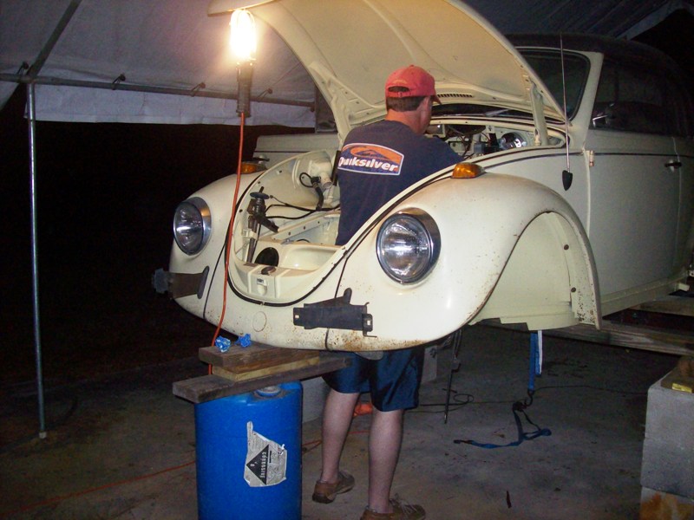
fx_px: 722
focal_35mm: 36
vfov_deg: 39.7
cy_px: 260
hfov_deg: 51.4
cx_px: 347
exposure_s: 1/64
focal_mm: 6
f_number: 2.7
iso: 200
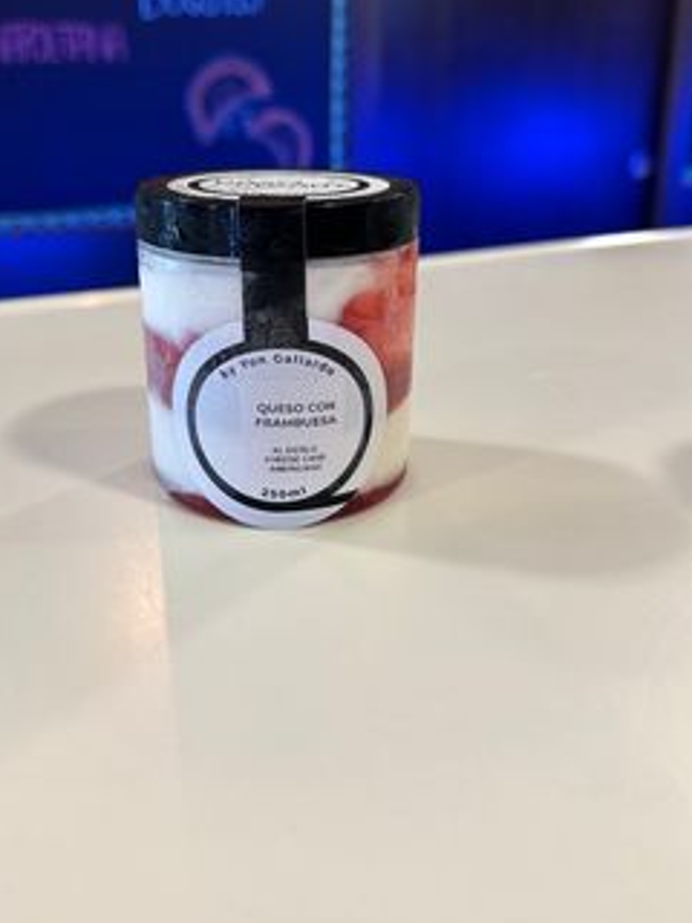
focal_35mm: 32
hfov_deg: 44.0
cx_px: 297
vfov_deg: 56.7
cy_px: 424
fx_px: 853
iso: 125
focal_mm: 6.86
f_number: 1.78
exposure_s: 1/50
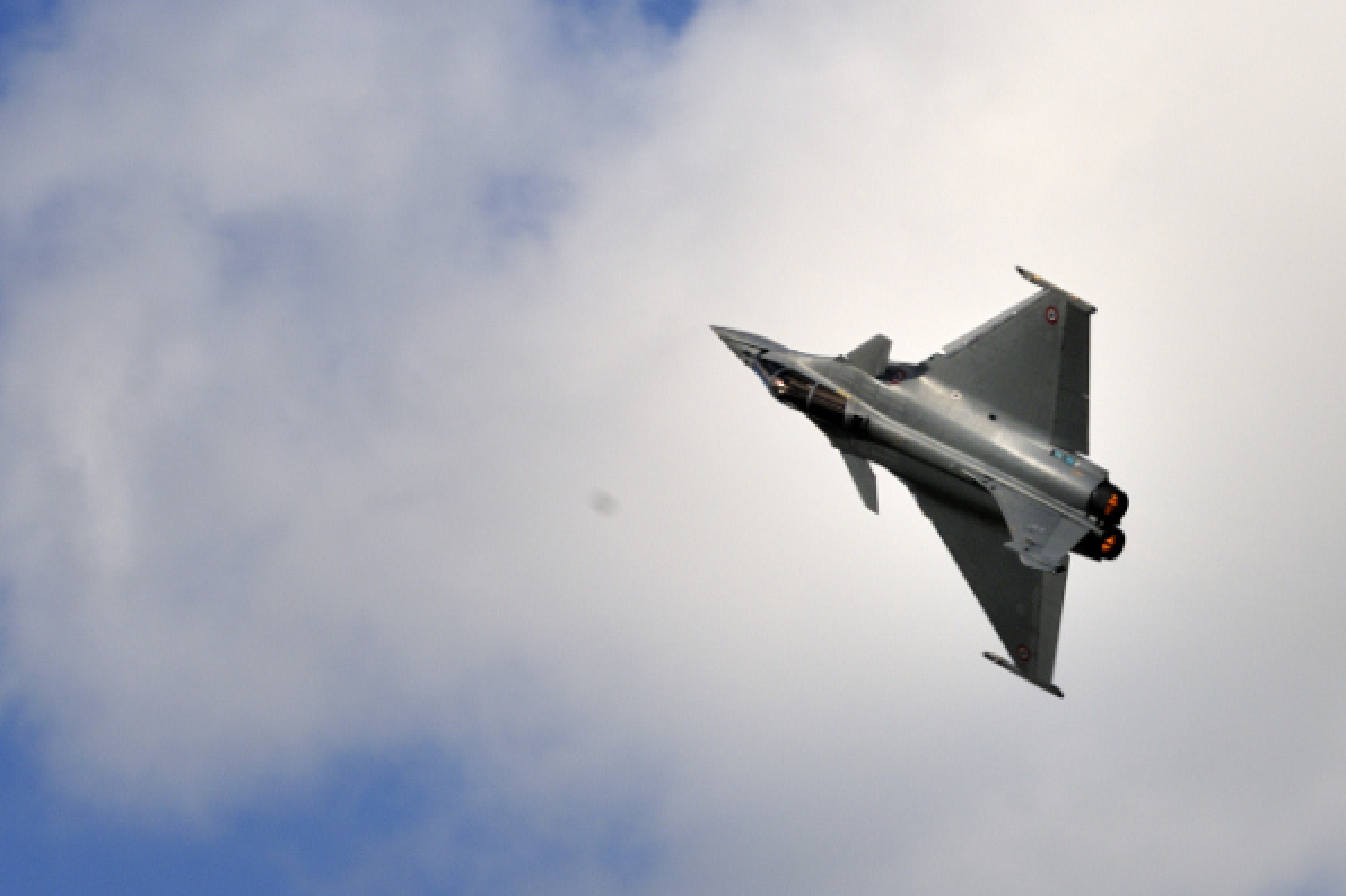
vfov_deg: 2.7
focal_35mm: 503
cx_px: 1034
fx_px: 18800
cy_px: 695
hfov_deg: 4.1
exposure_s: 1/640
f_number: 13
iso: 200
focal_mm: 200
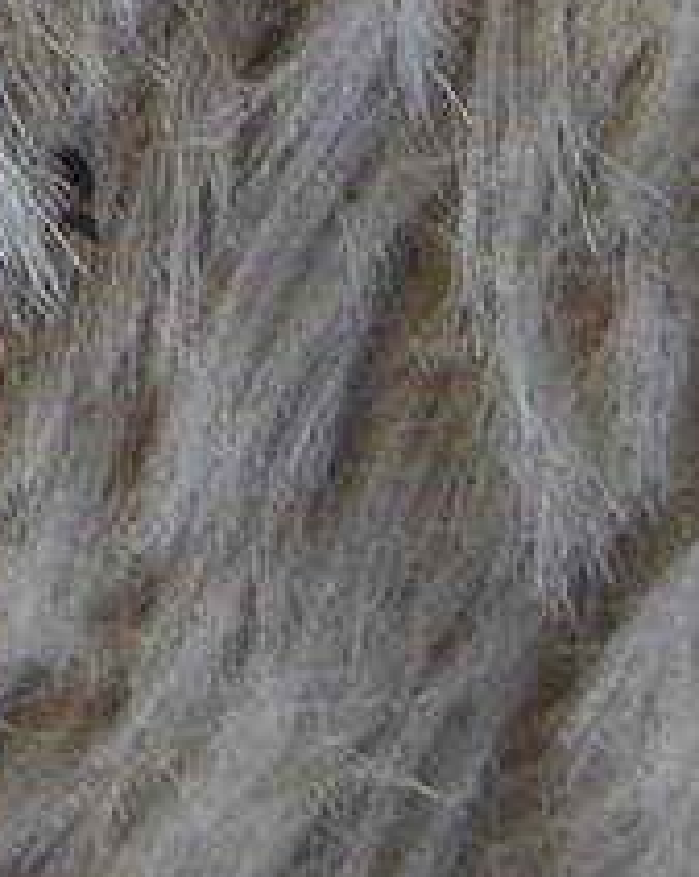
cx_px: -1613
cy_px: -2561
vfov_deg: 6.3
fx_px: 6686
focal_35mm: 258
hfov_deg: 5.5
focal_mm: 20
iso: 200
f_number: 3.5
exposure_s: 1/50
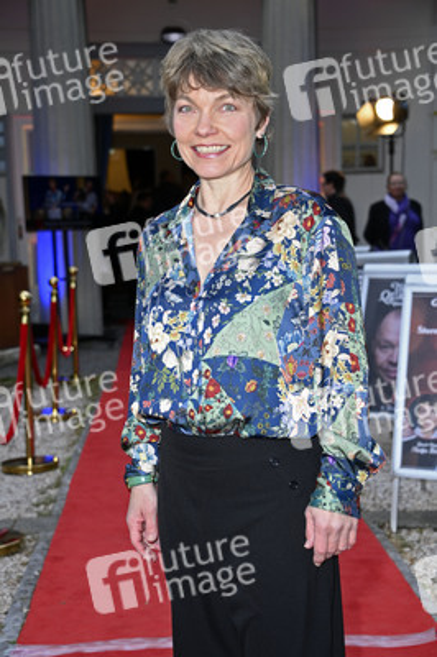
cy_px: 328
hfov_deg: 20.0
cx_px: 218
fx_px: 1240
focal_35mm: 68
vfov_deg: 29.7
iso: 800
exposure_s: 1/250
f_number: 5.6
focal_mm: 68
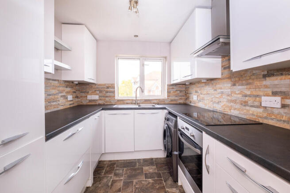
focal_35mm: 15
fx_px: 121
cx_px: 145
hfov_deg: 100.4
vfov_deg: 77.4
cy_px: 96
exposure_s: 1/25
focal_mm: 10
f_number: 7.1
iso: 320
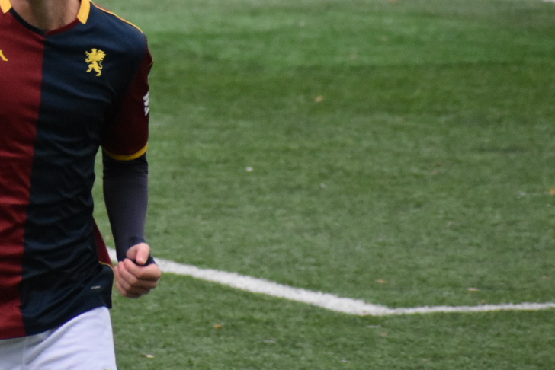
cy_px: 120
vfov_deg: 1.4
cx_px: 50
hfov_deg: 2.1
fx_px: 15437
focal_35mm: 1001
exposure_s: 1/500
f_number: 6.3
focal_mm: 300
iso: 3200
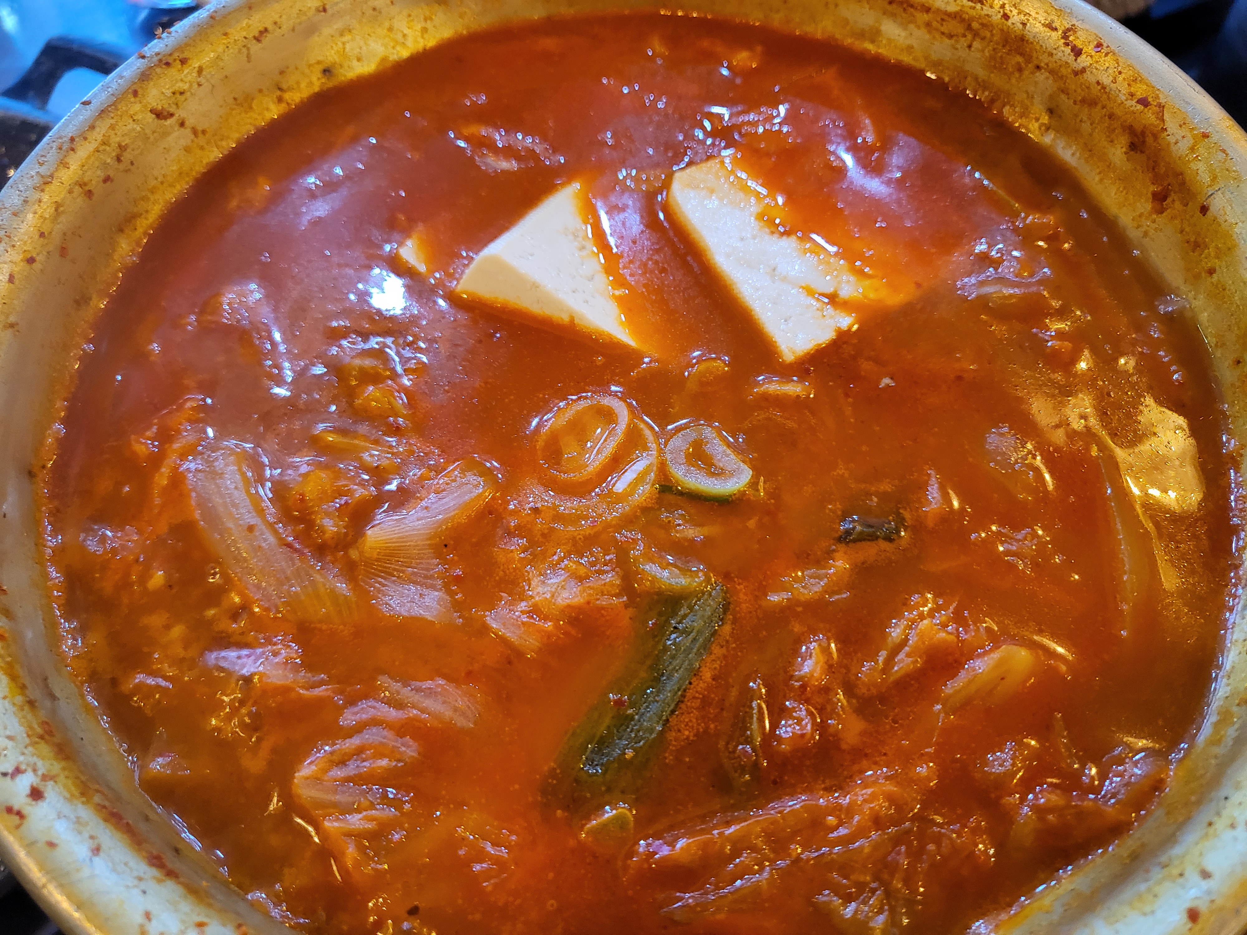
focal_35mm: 26
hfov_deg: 67.3
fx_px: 937
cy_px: 468
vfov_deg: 53.1
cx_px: 624
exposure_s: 1/40
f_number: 1.8
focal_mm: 4.25
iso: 400
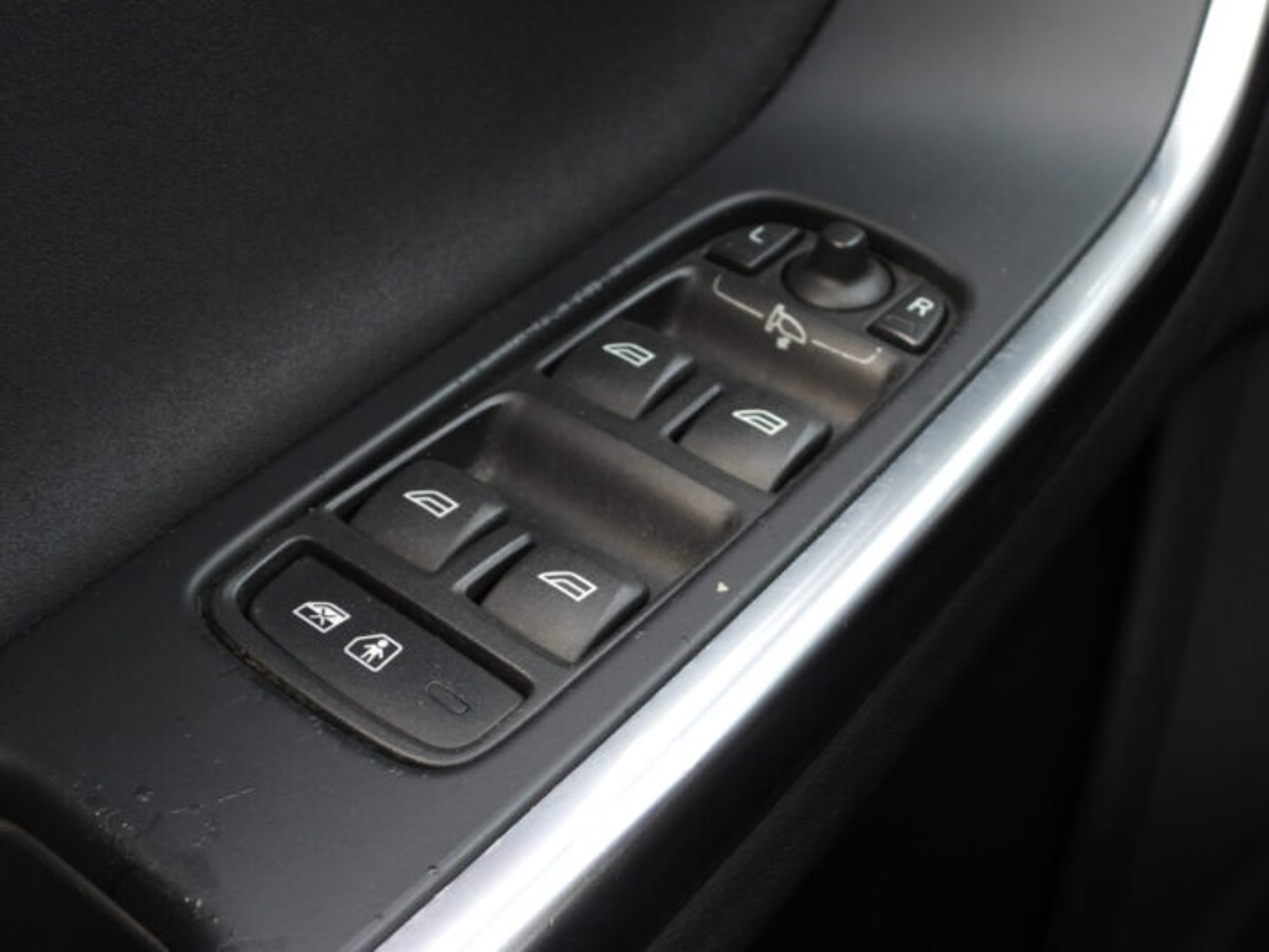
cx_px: 634
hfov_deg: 40.4
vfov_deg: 30.9
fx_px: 1723
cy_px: 476
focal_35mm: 47
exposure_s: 1/30
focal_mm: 8.5
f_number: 3.2
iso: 100
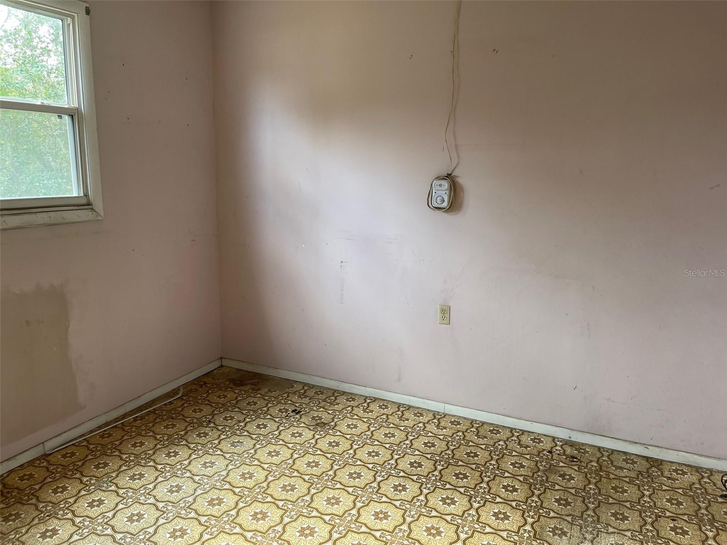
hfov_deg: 67.3
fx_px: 546
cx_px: 364
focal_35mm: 26
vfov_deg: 53.1
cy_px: 272
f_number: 1.6
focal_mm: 5.1
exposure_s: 1/121
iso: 100
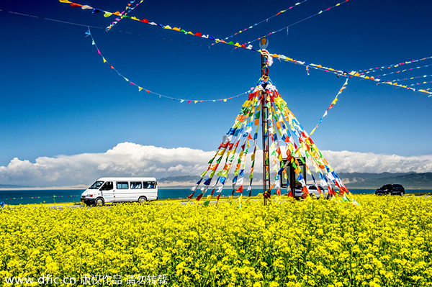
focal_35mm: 40
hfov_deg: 48.5
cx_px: 216
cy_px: 144
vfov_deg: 33.3
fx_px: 480
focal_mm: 40
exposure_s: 1/320
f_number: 10
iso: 141
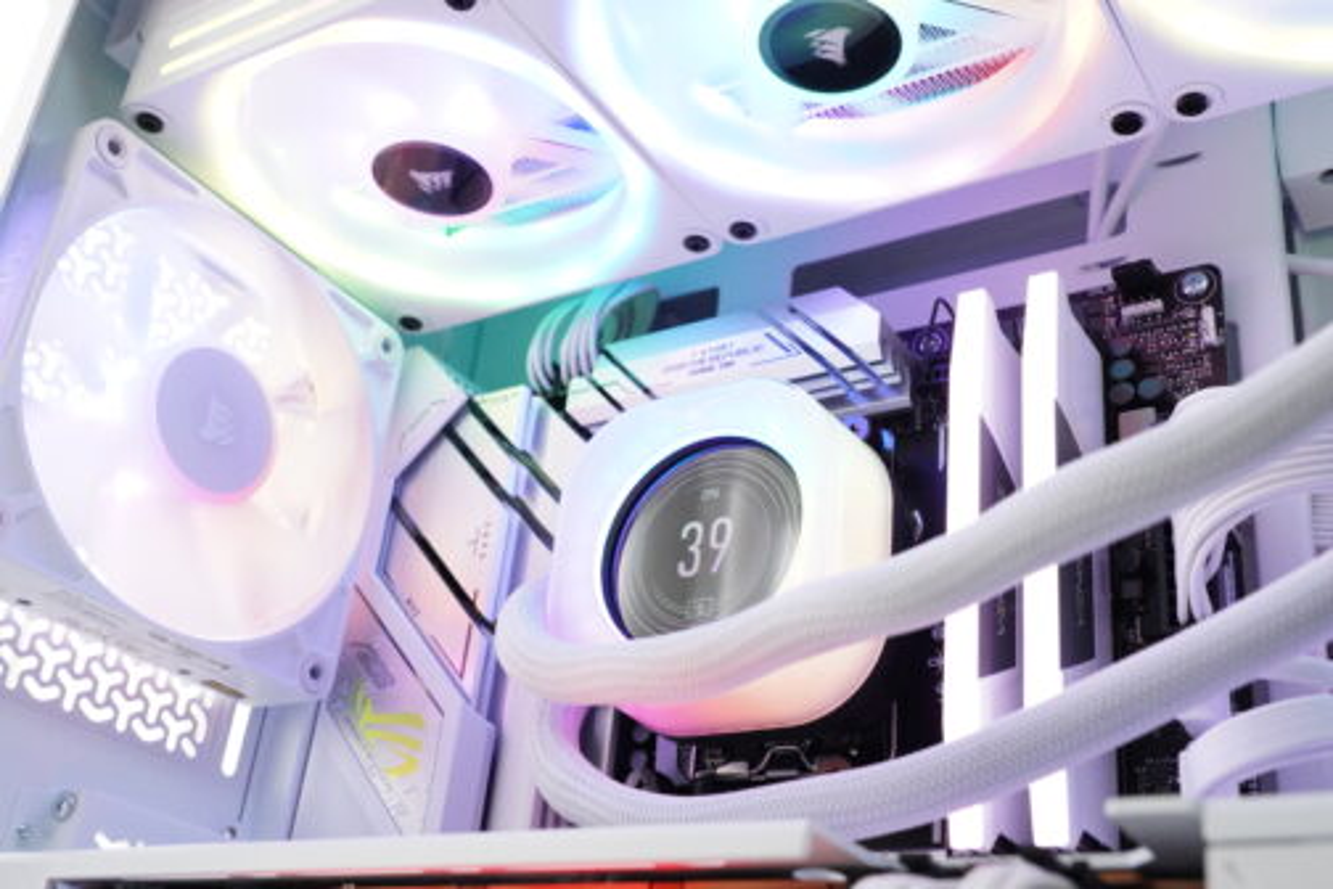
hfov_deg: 49.6
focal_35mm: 39
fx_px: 1444
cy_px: 444
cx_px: 666
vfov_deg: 34.2
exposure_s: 1/160
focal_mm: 39
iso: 8000
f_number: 11
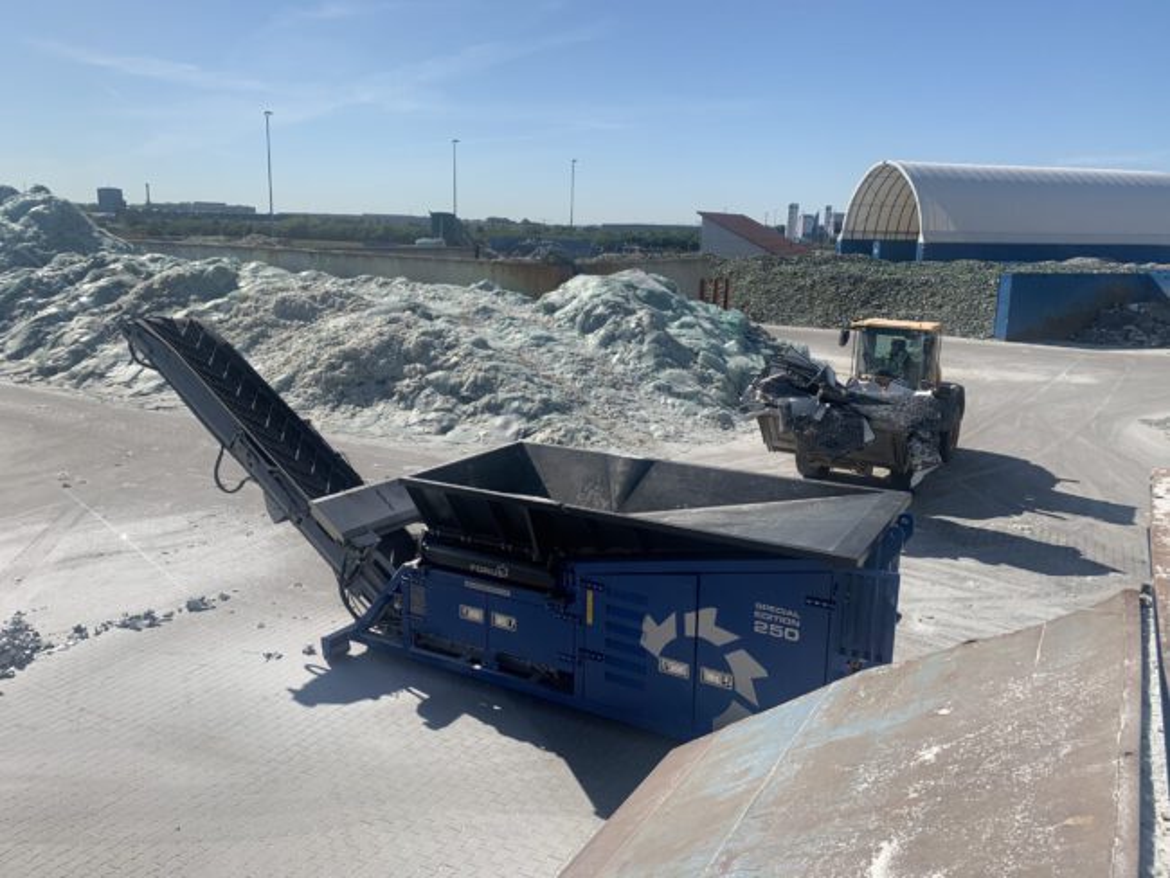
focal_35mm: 26
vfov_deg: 53.1
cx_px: 585
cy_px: 439
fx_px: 879
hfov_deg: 67.3
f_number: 1.8
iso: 25
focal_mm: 4.25
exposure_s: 1/4098
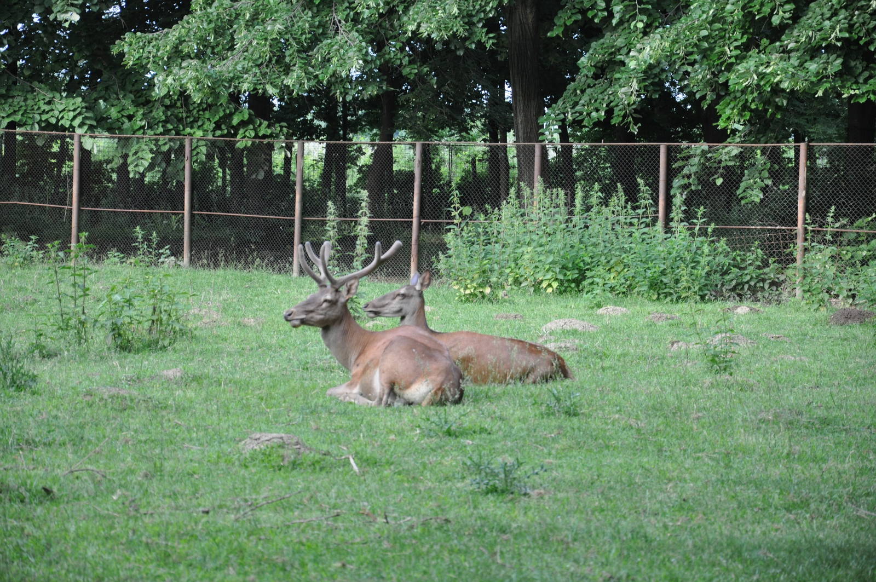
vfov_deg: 8.7
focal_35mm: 158
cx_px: 438
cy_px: 291
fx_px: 3828
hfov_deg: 13.1
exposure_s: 1/250
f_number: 5.6
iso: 800
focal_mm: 105
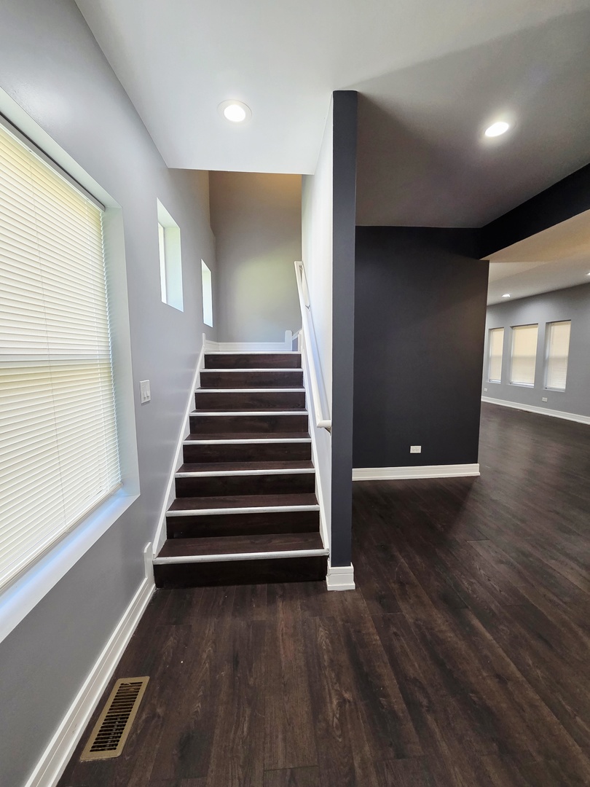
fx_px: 295
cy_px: 394
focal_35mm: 13
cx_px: 295
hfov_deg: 89.9
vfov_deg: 106.2
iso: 160
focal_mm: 2.2
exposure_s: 1/60.2
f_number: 2.2
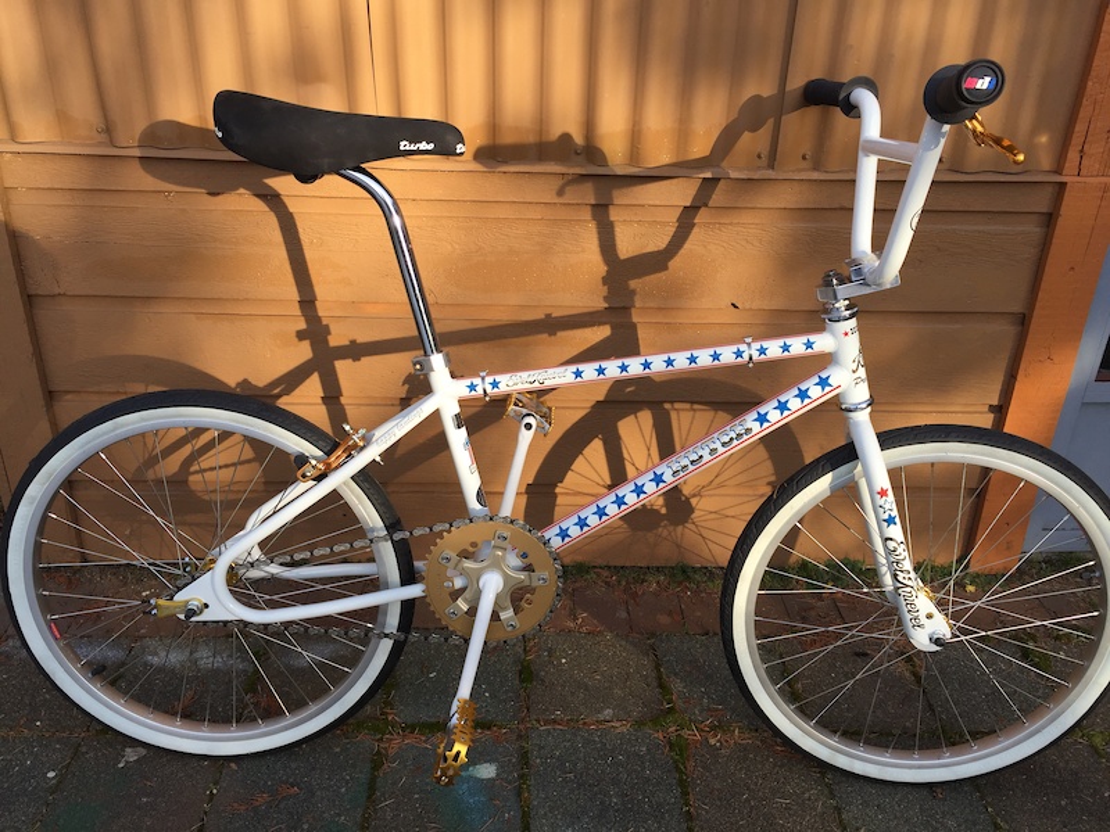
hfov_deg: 61.7
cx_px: 555
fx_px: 930
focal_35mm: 29
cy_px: 416
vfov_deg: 48.2
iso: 32
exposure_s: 1/514
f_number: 2.2
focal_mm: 4.15
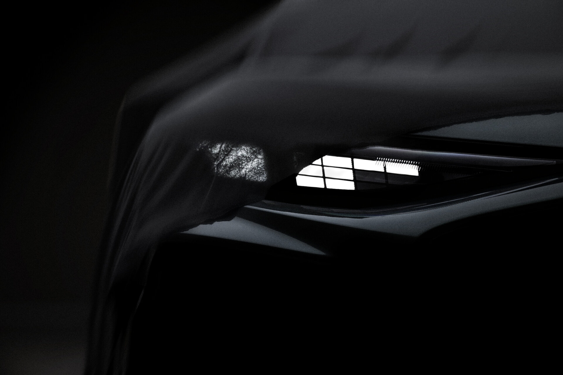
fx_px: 922
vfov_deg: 23.0
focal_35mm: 59
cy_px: 188
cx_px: 282
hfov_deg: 33.9
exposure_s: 2
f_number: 7.1
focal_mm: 59
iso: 32
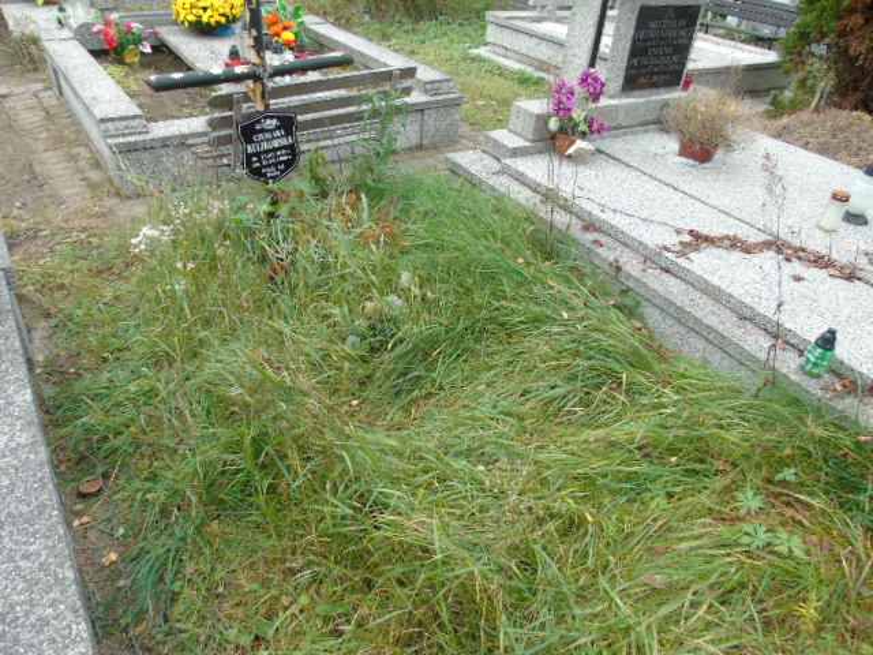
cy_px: 328
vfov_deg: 54.9
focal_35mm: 25
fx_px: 630
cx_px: 436
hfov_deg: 69.4
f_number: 3.4
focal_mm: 4.4
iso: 80
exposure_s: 1/80
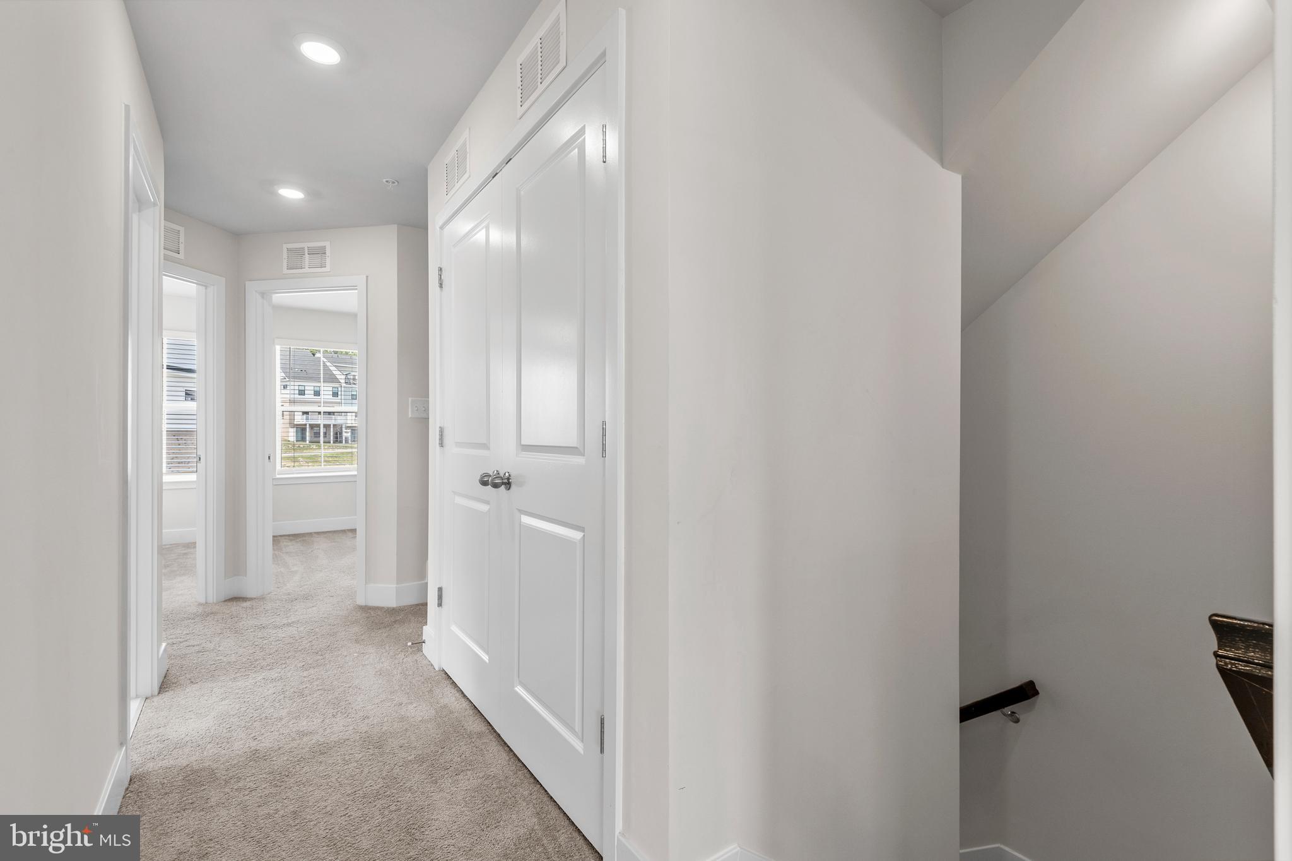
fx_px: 574
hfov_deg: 96.8
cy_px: 430
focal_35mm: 16
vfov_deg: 73.7
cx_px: 646
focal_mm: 16
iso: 200
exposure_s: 1/2.5
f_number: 10
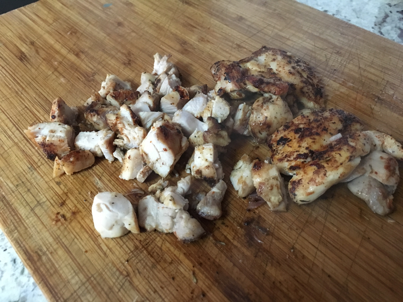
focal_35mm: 29
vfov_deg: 48.2
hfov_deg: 61.7
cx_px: 202
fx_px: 338
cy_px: 151
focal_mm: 4.15
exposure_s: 1/15
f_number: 2.2
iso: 320
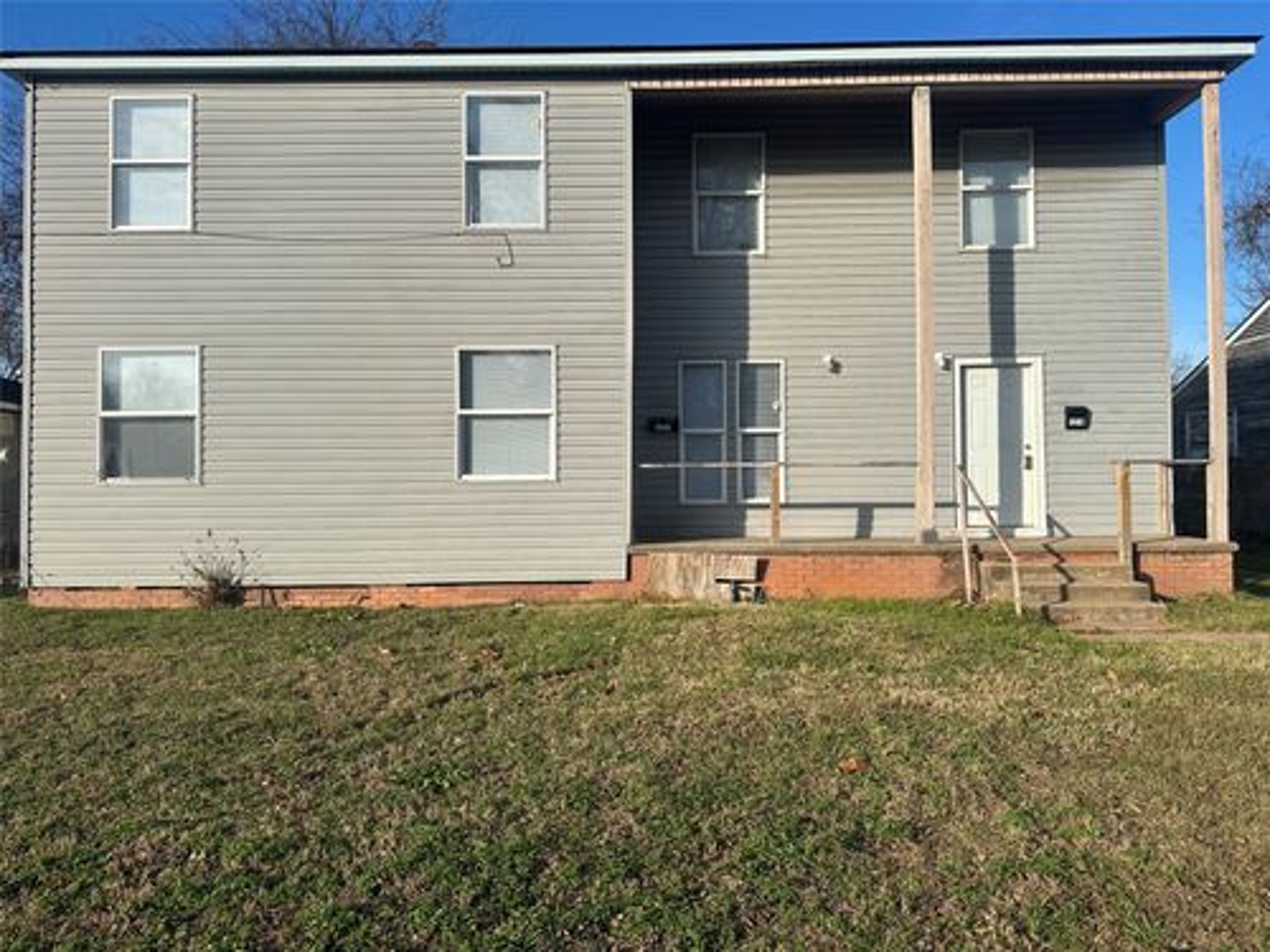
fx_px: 881
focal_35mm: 24
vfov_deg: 56.8
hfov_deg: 71.6
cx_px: 635
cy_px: 476
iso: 80
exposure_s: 1/3717
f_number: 1.78
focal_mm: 6.86
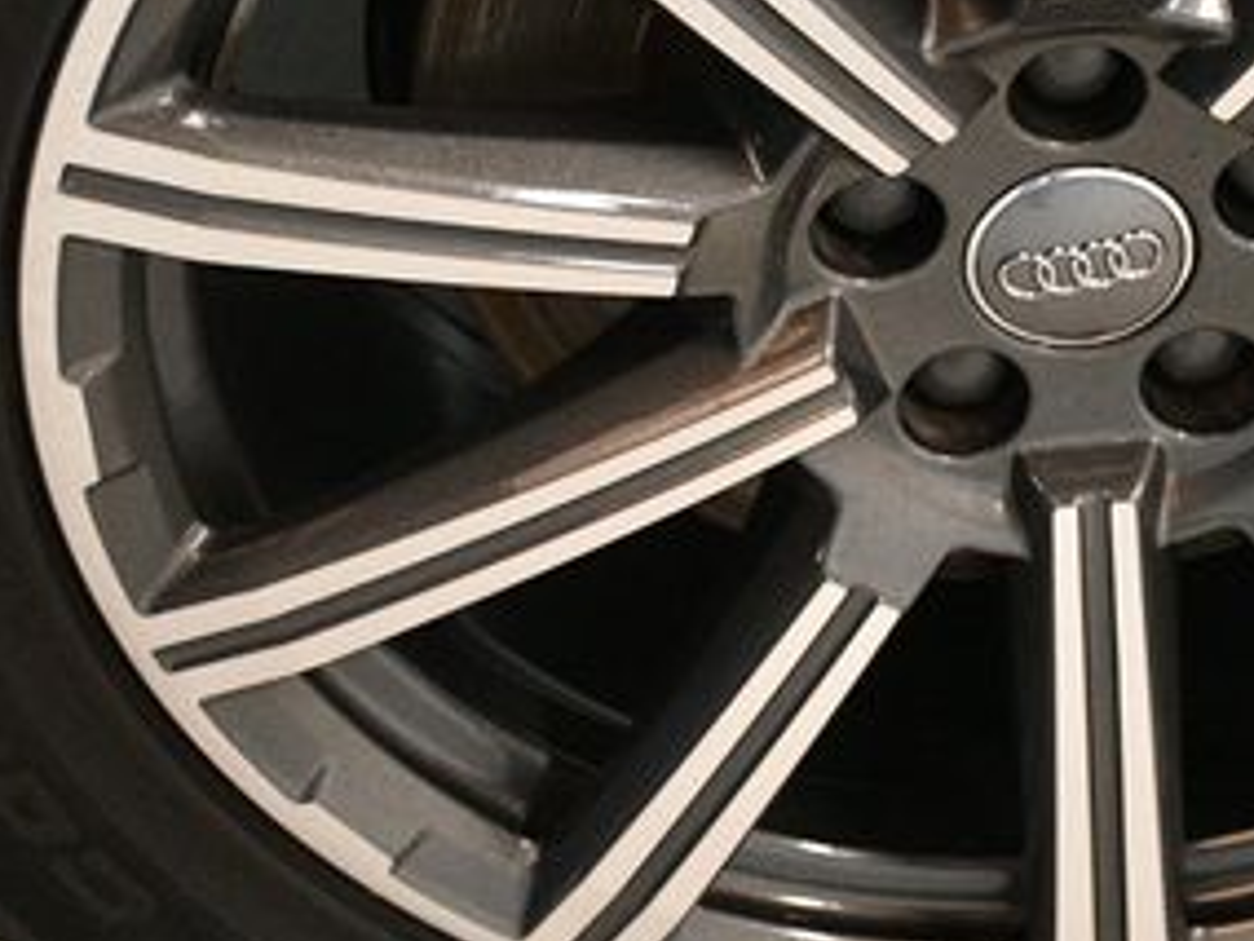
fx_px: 4709
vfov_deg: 11.4
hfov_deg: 15.0
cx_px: 1091
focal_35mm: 130
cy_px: 358
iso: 3200
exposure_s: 1/100
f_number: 4.5
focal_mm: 40
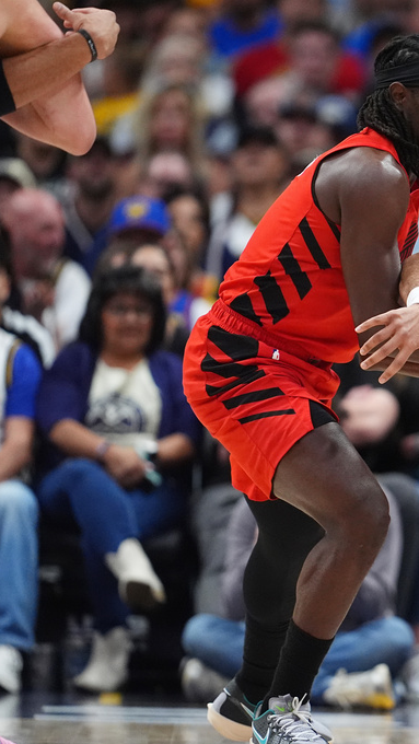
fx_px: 12451
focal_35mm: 631
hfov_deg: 1.9
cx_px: 521
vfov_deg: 3.4
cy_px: 373
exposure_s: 1/2000
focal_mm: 400
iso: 5000
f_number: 3.2
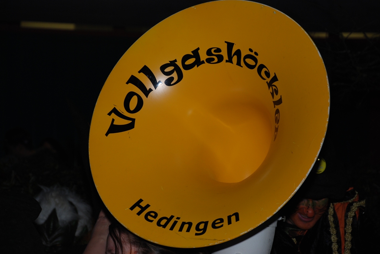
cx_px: 190
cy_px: 127
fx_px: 1268
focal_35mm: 120
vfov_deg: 11.4
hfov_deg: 17.0
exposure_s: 1/60
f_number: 5.6
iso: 200
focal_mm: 80
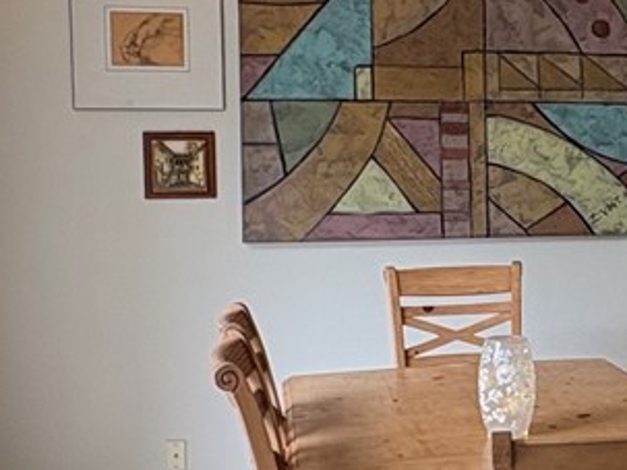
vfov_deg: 19.9
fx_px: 1340
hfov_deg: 24.6
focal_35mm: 74
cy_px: 238
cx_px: 689
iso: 200
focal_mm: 2.22
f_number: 2.2
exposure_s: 1/60
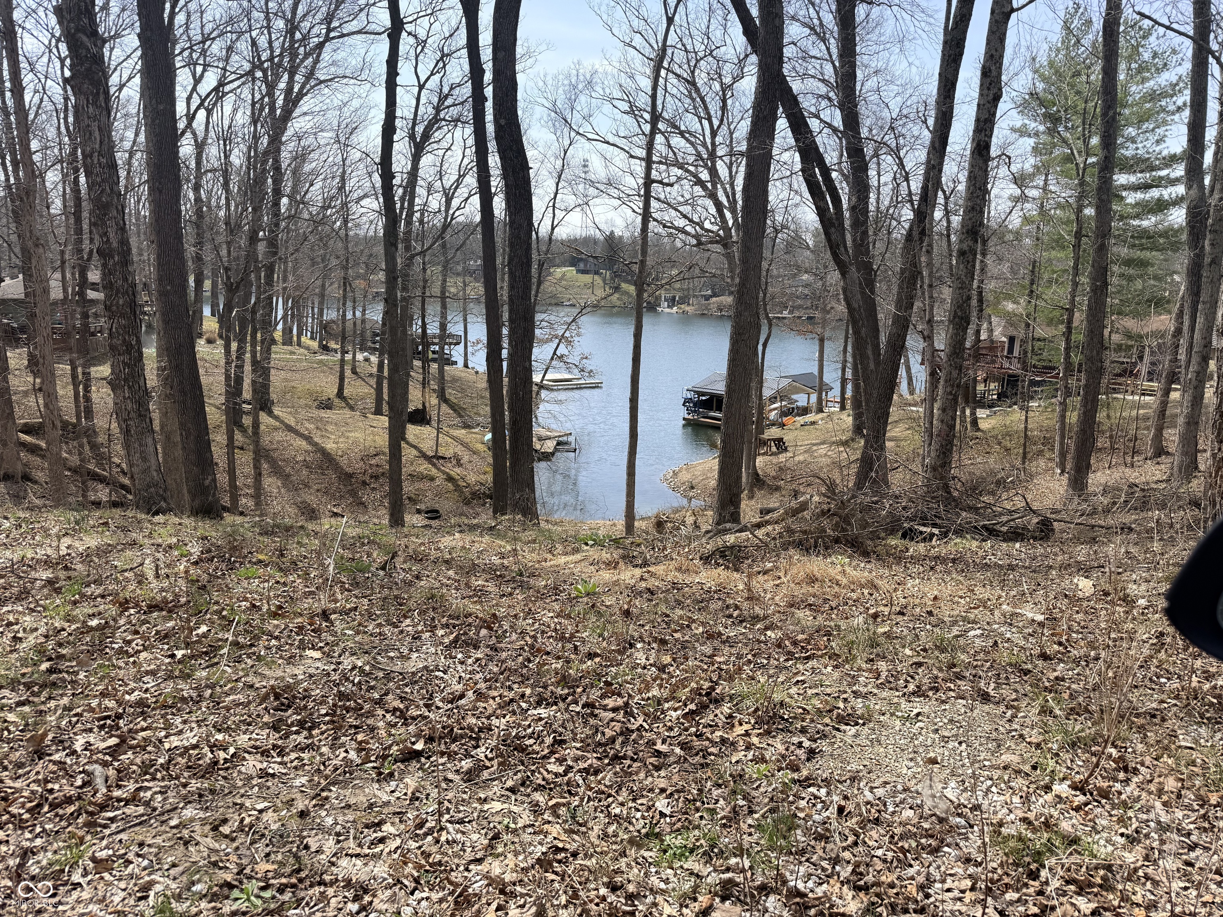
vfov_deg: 56.8
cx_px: 612
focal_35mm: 24
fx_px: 848
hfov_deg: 71.6
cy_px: 458
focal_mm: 6.76
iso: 80
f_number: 1.78
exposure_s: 1/2801
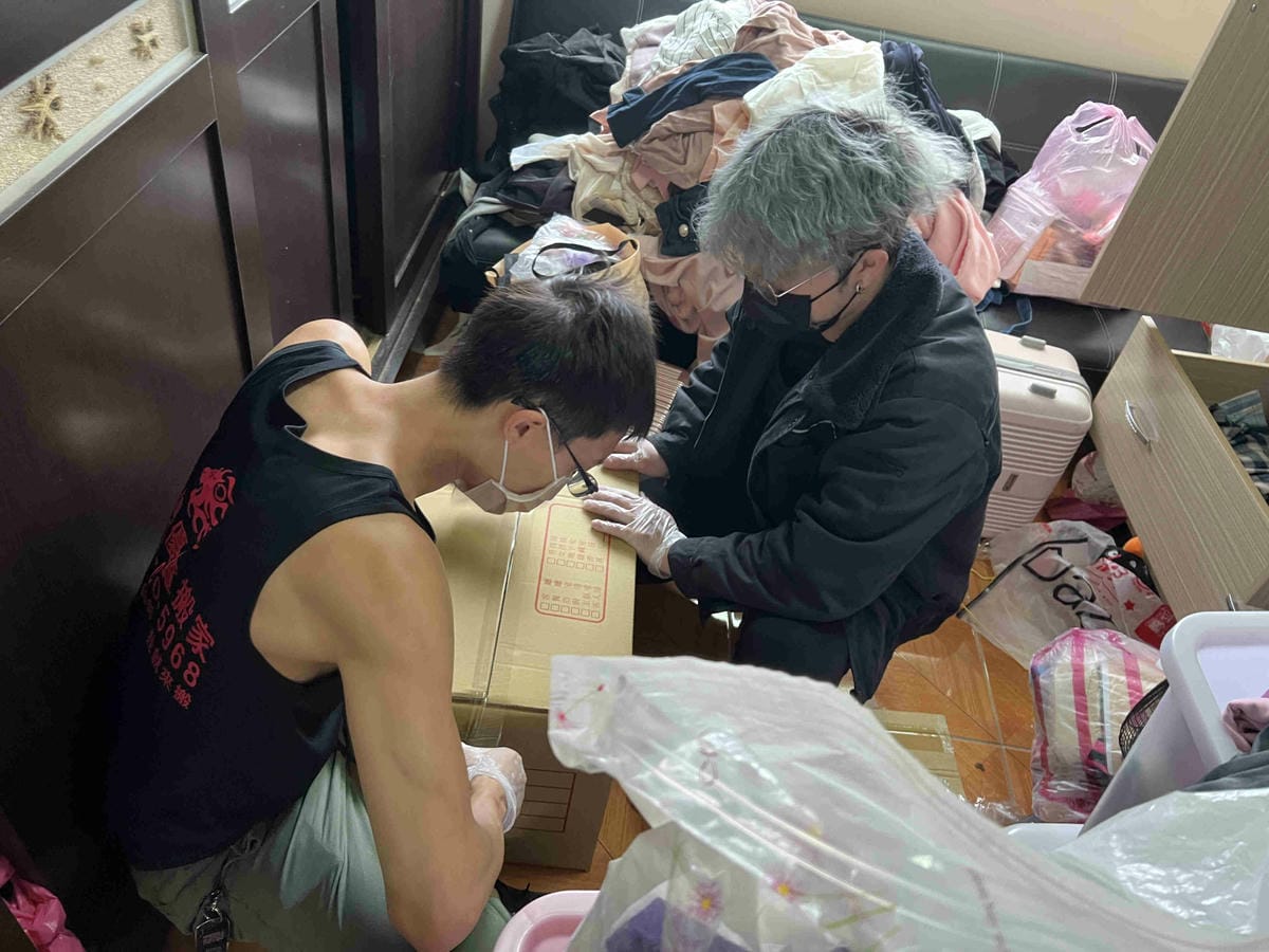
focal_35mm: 26
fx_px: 953
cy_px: 476
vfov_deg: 53.1
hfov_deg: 67.3
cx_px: 634
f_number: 1.5
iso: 320
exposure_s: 1/60
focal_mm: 5.7
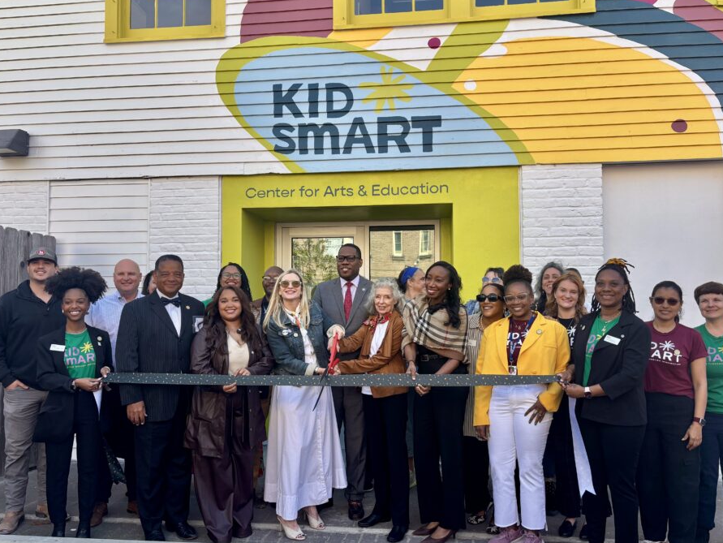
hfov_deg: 63.4
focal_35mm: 28
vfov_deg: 49.8
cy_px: 283
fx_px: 585
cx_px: 367
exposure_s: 1/634
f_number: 1.6
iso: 50
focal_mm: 5.96
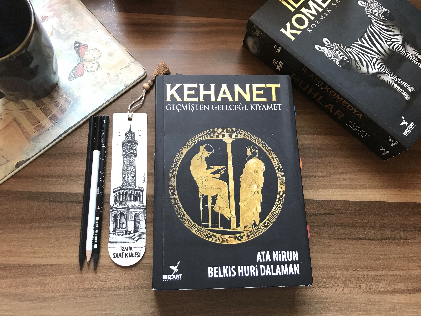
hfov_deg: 63.4
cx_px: 210
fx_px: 341
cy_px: 158
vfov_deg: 49.7
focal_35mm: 28
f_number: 1.8
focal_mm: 3.99
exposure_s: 1/17
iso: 50
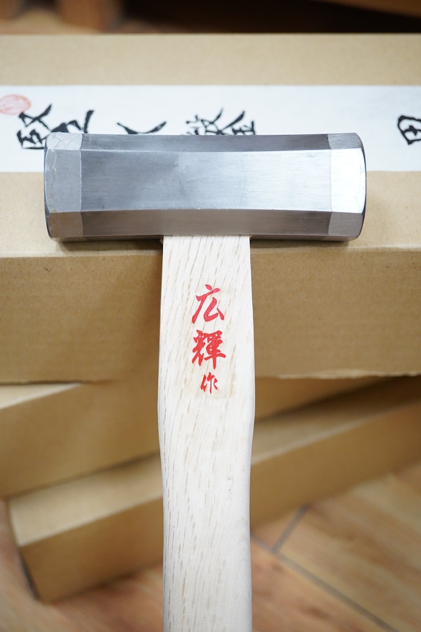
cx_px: 210
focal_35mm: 45
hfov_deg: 29.9
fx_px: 789
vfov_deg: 43.6
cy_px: 316
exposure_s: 1/160
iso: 2500
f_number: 6.3
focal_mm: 30
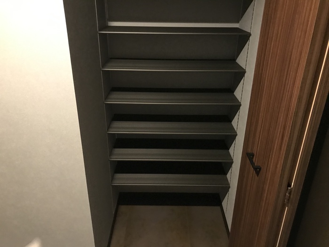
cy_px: 124
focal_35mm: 28
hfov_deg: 63.4
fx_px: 266
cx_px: 164
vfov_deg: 49.7
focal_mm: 3.99
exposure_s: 1/5
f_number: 1.8
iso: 100
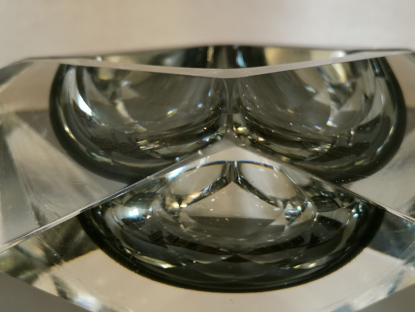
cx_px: 229
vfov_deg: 22.9
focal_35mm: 64
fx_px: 767
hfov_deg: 30.2
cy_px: 156
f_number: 1.8
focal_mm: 5.58
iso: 125
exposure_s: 1/50
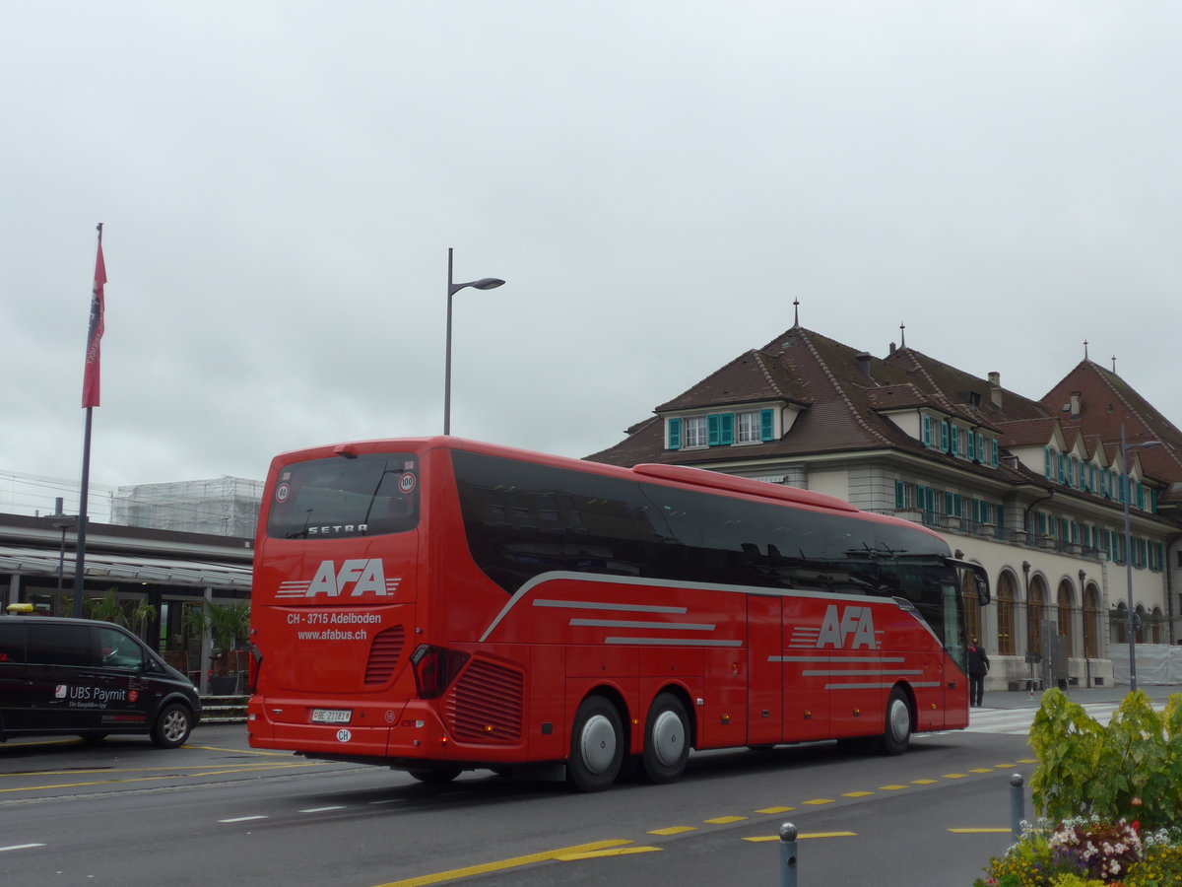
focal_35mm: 46
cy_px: 444
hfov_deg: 41.2
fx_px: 1571
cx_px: 591
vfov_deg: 31.5
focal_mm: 9.5
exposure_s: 1/400
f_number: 3
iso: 80
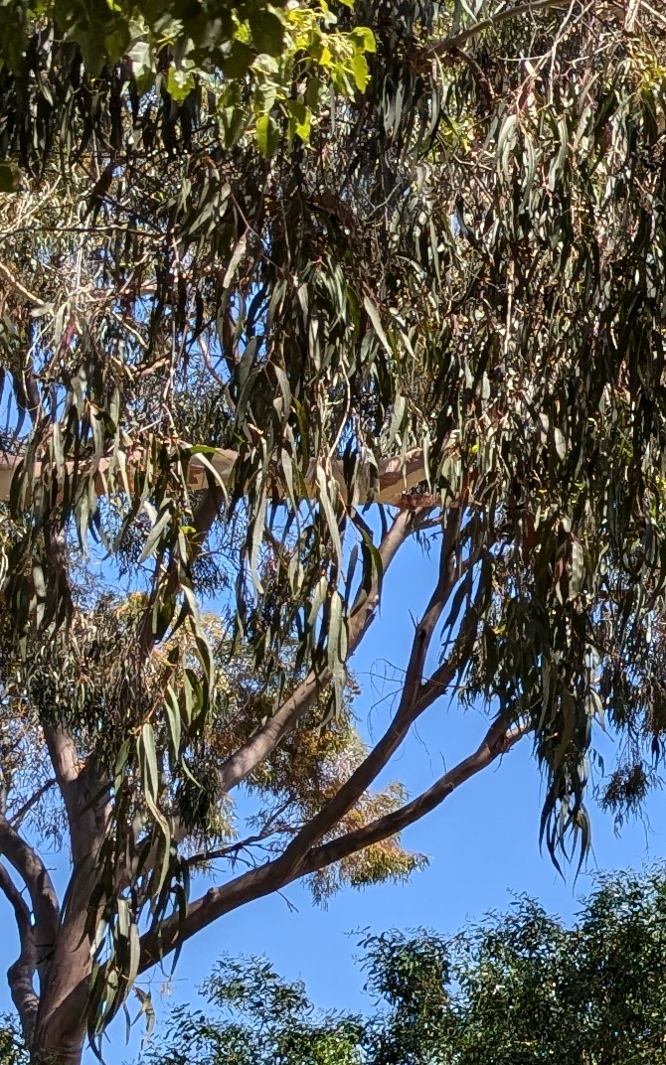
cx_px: 633
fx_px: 2817
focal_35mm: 97
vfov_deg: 21.2
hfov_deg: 13.3
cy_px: 809
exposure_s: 1/1887
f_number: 1.85
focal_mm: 6.81
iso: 51
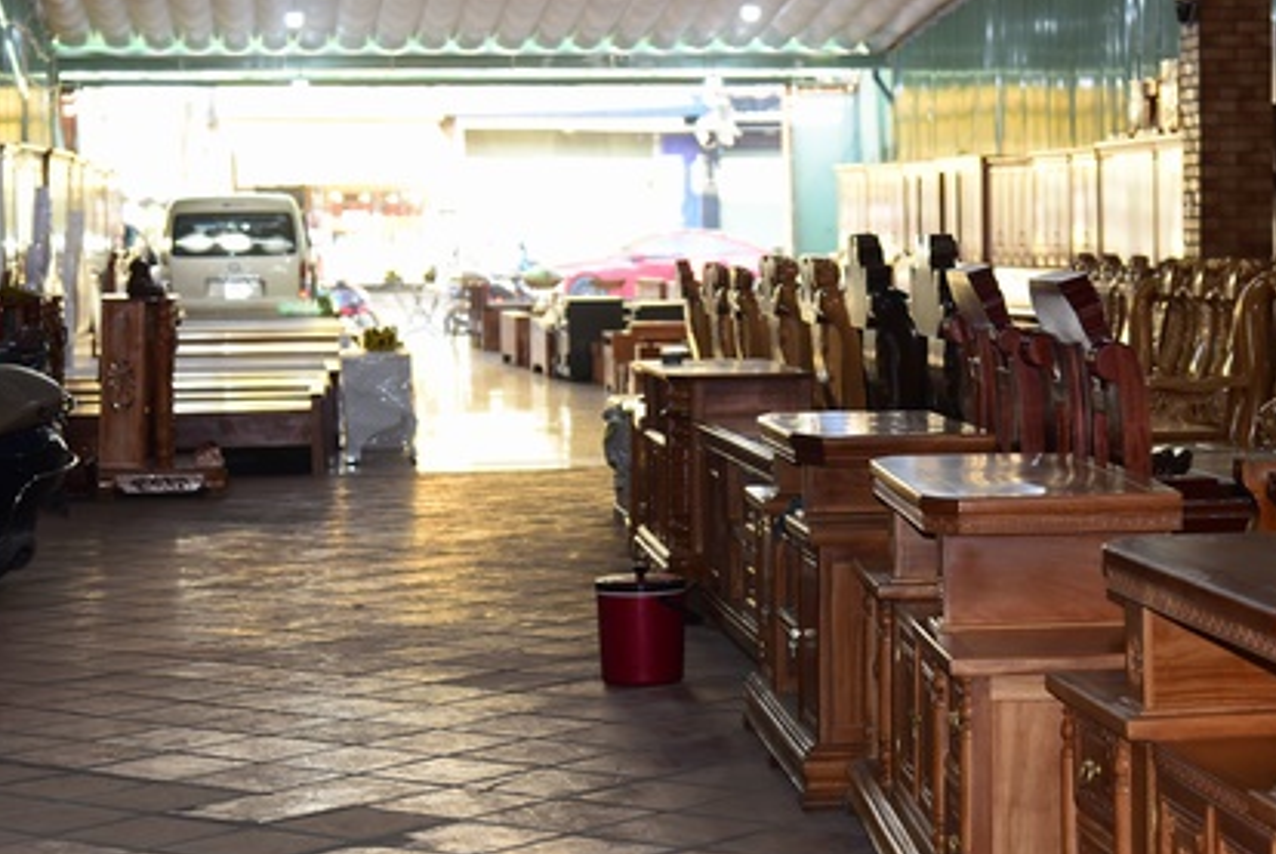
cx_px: 894
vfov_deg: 15.1
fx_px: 3229
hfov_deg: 22.2
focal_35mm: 91
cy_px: 398
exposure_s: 1/60
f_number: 4
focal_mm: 58
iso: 320
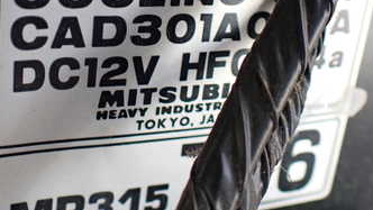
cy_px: 30
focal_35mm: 59
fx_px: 584
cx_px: 139
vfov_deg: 20.1
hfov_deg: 35.2
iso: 400
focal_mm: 5.4
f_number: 2.3
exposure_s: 1/125
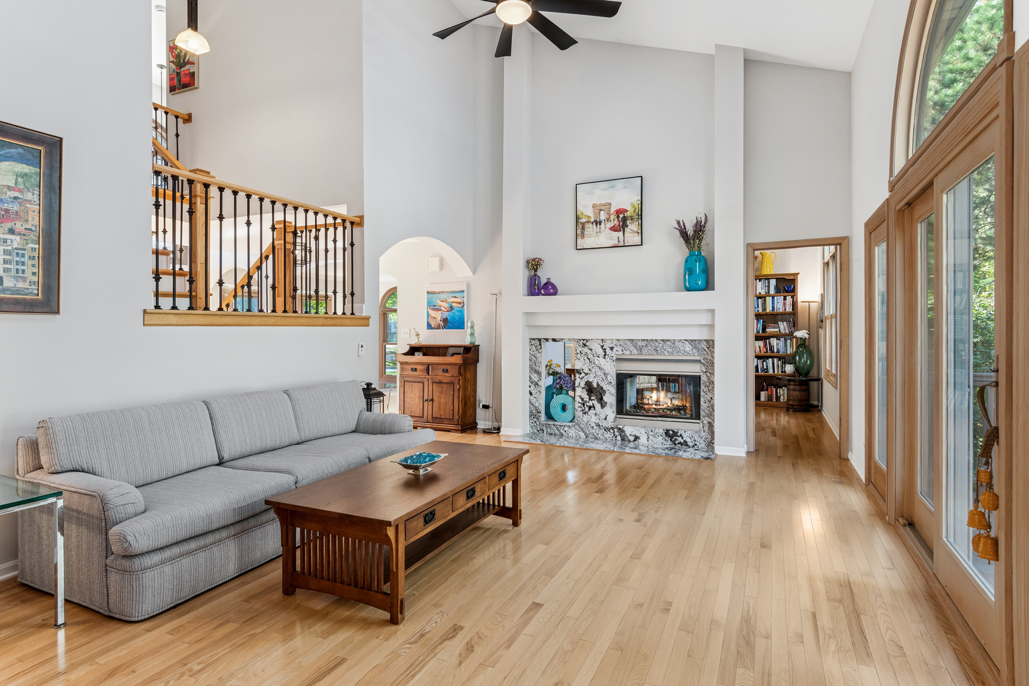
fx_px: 514
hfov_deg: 90.0
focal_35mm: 18
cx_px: 514
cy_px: 343
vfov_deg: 67.4
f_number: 8
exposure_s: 1/13
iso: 250
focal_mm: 12
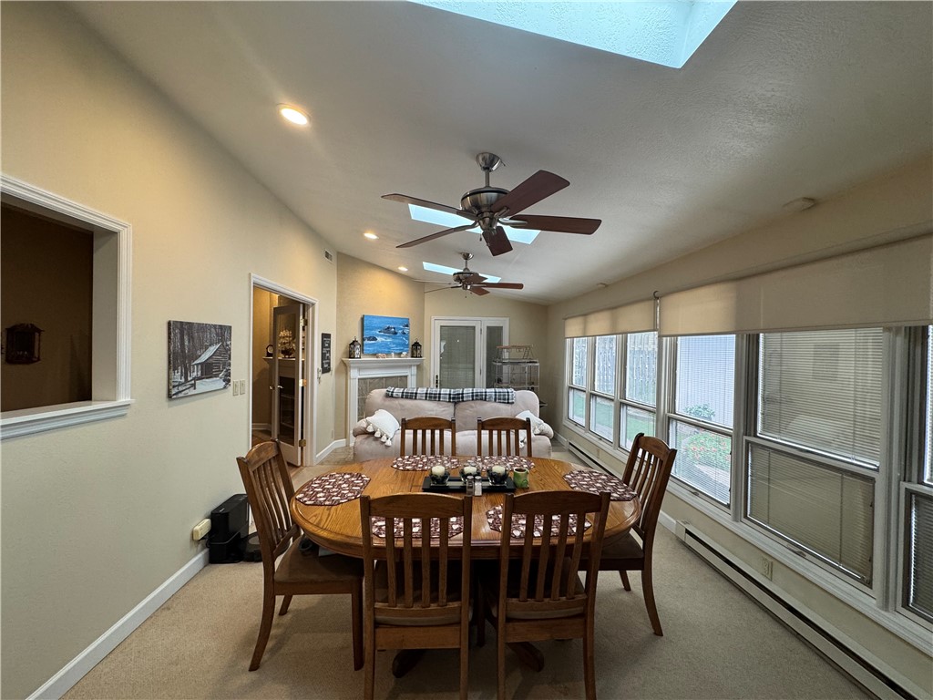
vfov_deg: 85.7
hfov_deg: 102.1
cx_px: 466
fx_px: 377
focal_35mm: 14
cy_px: 350
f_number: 2.2
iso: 160
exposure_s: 1/120
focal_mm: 2.22
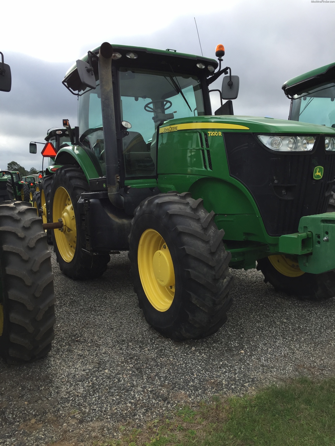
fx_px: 374
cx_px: 168
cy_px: 223
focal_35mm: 29
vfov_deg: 61.7
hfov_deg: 48.2
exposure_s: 1/807
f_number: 2.2
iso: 32
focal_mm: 4.15
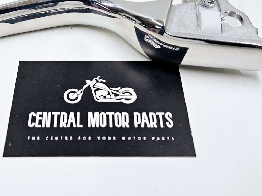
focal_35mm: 46
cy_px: 52
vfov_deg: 31.0
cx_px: 94
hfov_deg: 40.9
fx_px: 348
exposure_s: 1/100
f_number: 1.8
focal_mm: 5.4
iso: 25
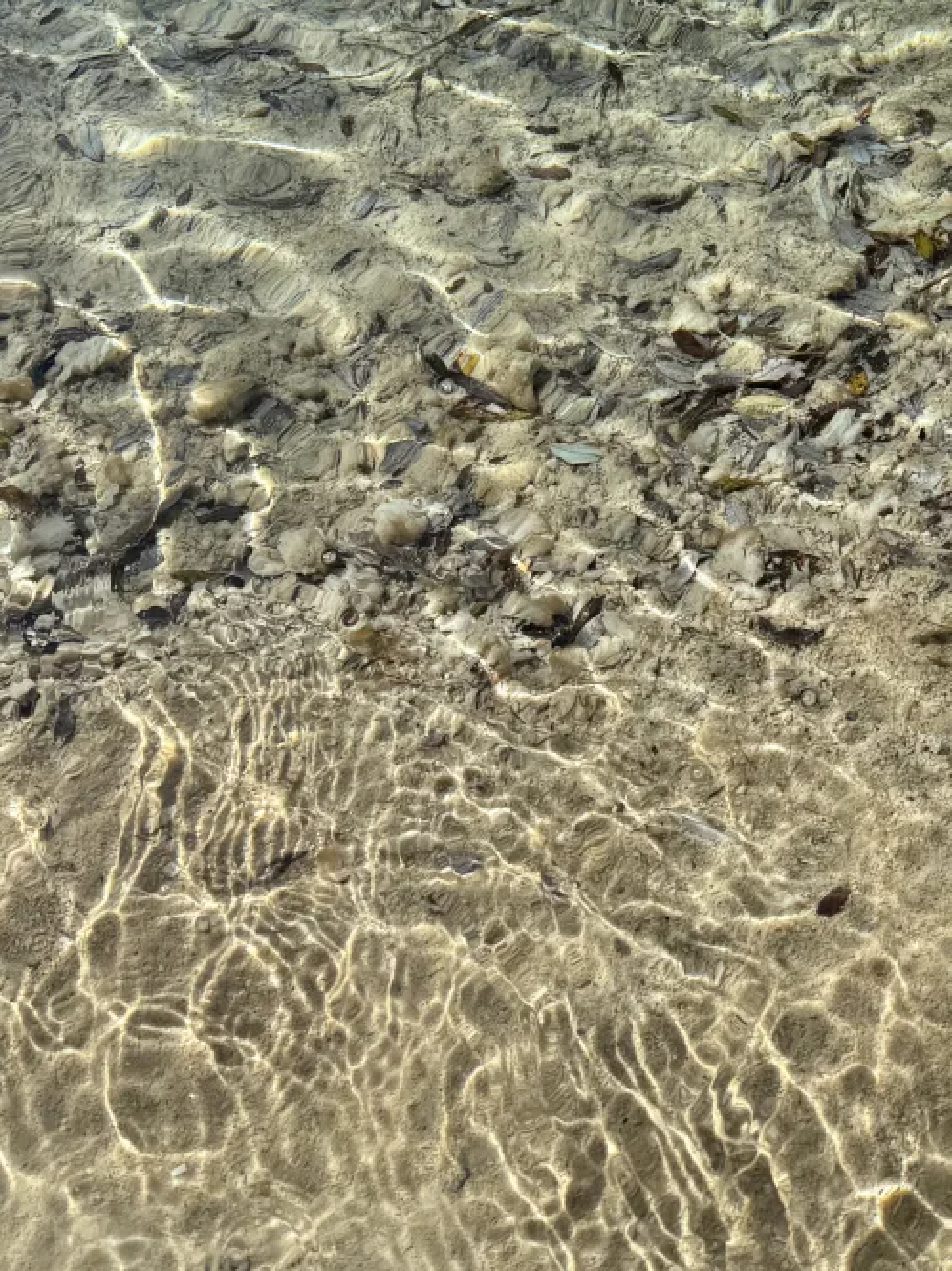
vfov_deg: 33.1
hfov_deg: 27.7
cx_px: 679
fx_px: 1909
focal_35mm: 52
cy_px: -55
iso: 80
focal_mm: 6.76
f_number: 1.78
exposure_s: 1/4673
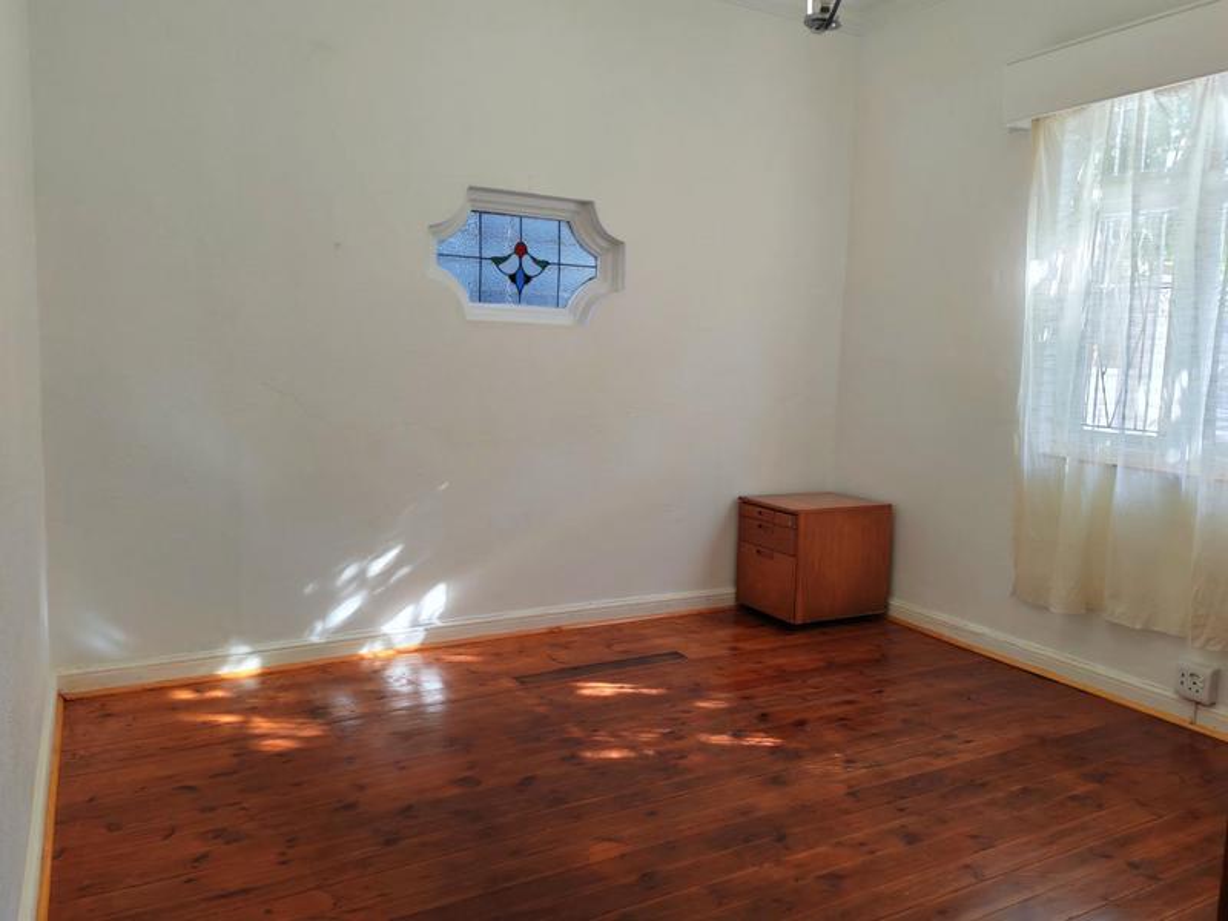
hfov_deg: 65.3
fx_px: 958
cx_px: 614
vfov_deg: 51.4
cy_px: 460
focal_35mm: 27
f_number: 1.9
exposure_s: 1/100
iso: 200
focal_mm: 6.12
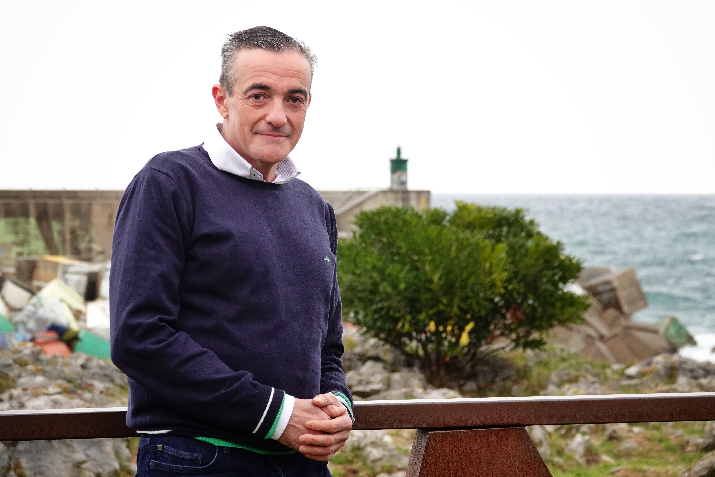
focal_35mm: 123
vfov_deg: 11.1
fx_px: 2443
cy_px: 238
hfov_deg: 16.7
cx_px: 358
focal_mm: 44.93
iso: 800
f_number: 4
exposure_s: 1/320
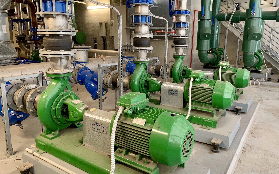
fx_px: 213
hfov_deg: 66.5
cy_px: 84
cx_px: 139
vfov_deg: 44.5
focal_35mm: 28
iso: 320
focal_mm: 4.25
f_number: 1.8
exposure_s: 1/50
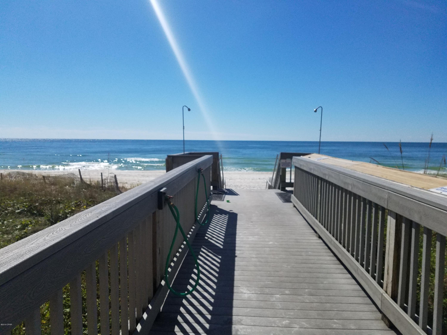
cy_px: 168
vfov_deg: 53.1
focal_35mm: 26
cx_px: 224
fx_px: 336
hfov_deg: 67.3
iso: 160
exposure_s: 1/18182
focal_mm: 4.2
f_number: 1.7
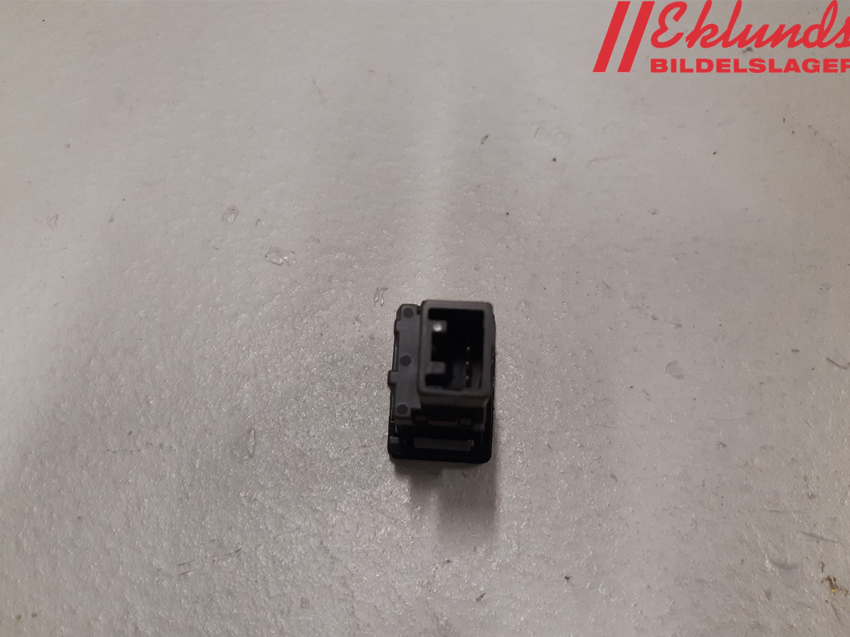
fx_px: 663
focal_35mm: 27
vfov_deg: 51.3
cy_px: 330
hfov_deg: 65.3
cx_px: 416
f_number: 1.7
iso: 125
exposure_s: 1/50
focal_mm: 3.93
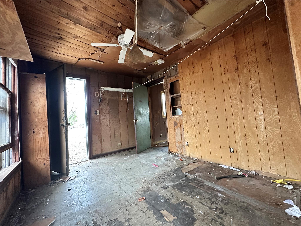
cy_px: 113
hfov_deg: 102.1
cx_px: 150
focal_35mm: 14
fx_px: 122
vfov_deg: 85.7
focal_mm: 2.22
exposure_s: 1/60
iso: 400
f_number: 2.2
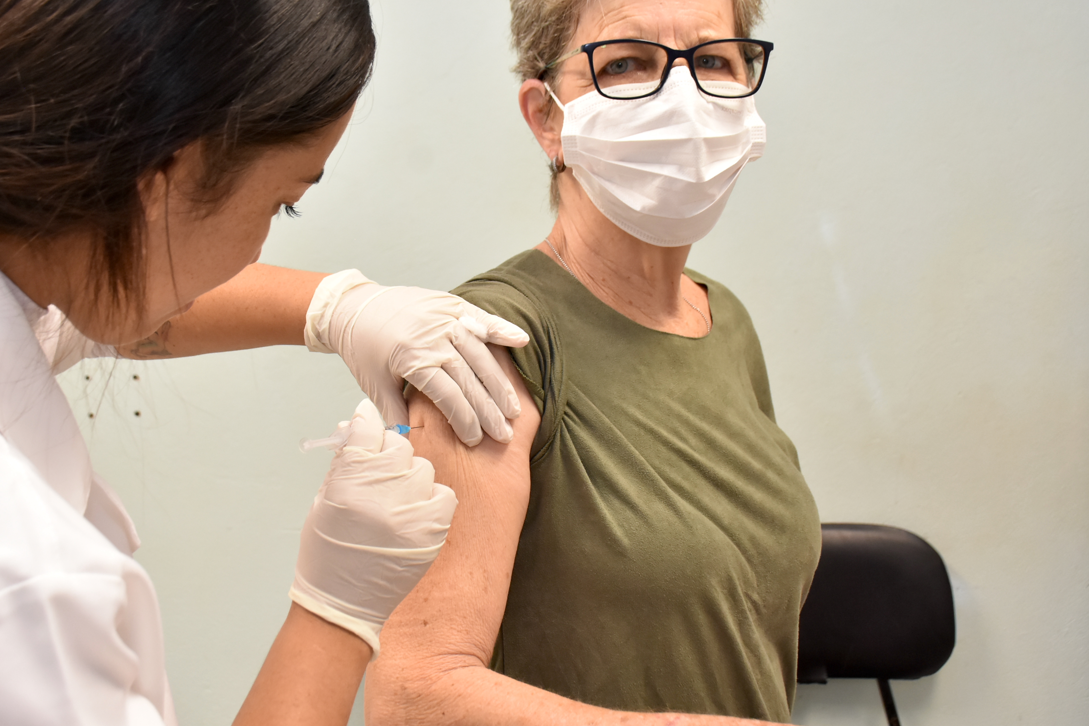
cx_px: 463
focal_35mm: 46
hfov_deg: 42.6
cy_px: 362
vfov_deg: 29.2
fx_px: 1391
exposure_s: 1/100
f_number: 5.6
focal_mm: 26
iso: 1250
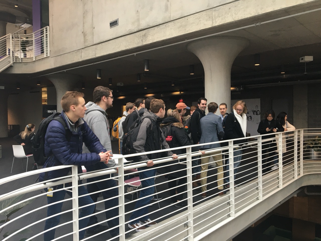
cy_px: 120
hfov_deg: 61.7
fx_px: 269
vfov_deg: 48.2
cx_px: 160
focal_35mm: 29
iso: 25
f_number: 2.2
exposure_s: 1/30
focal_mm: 4.15
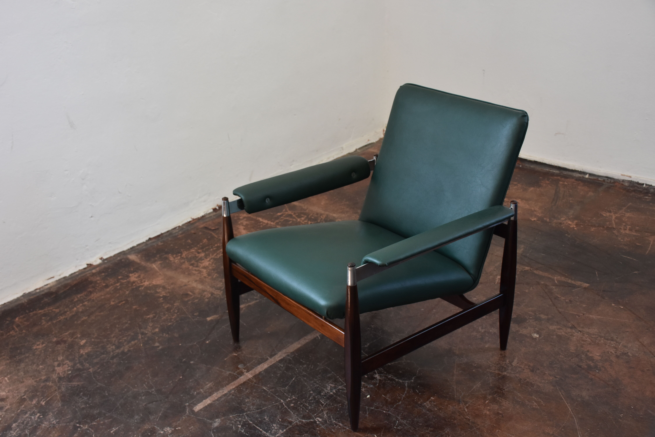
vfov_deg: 29.9
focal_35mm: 45
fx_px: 819
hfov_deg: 43.6
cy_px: 218
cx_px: 328
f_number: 5
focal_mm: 30
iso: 800
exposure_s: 1/100
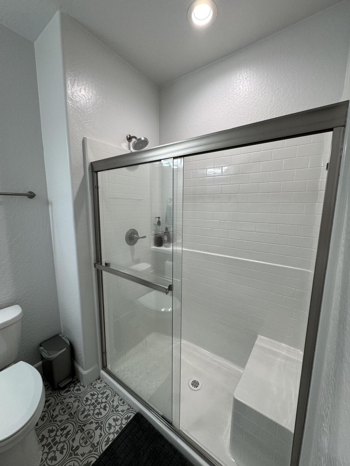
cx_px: 175
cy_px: 233
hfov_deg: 85.7
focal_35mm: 14
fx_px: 189
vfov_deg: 102.1
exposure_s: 1/120
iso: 160
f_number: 2.2
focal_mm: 2.22
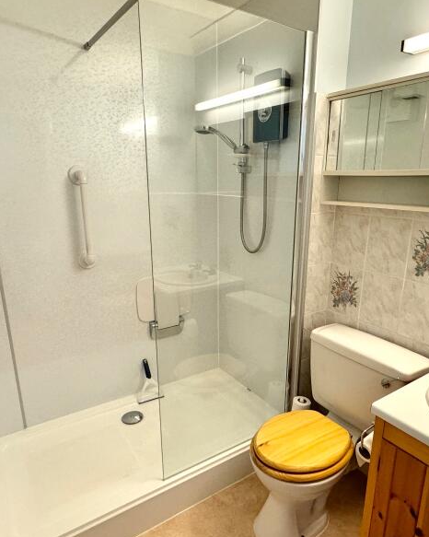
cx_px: 235
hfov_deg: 58.6
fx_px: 381
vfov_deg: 70.2
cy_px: 290
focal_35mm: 24
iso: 250
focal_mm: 2.22
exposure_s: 1/100
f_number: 2.2
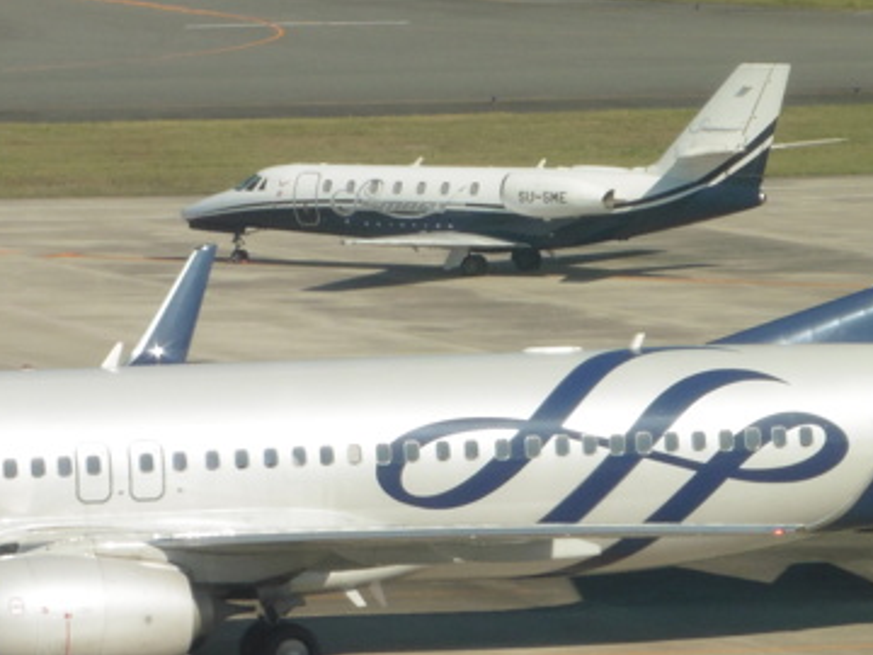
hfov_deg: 5.1
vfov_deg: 3.8
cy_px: 463
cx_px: 240
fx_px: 9836
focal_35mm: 390
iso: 100
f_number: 6.3
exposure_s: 1/320
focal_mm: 24.4
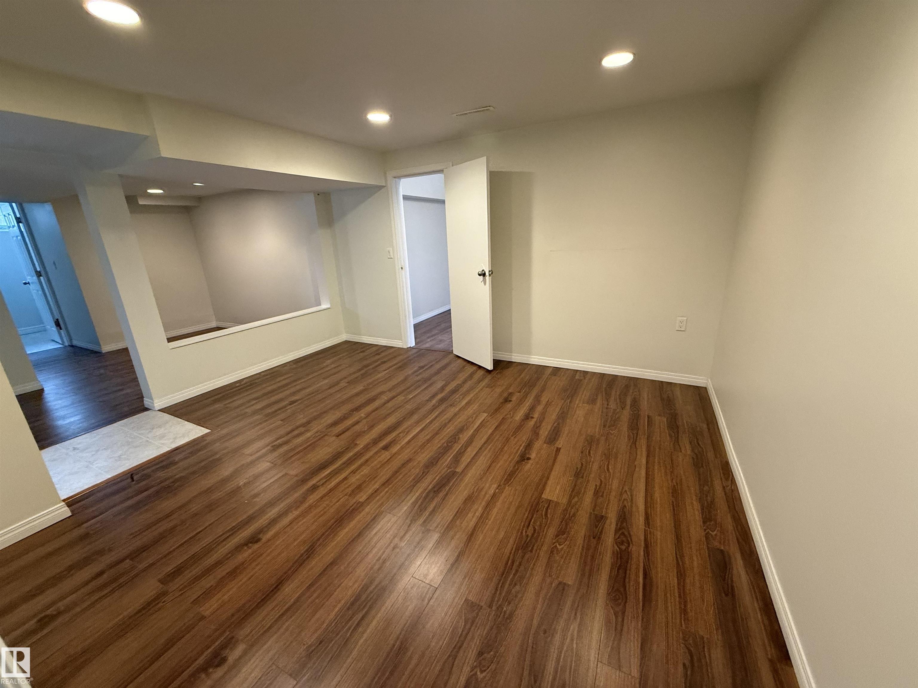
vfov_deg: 85.7
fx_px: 371
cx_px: 459
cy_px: 344
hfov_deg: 102.1
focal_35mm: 14
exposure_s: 1/60
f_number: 2.2
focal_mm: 2.22
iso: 400
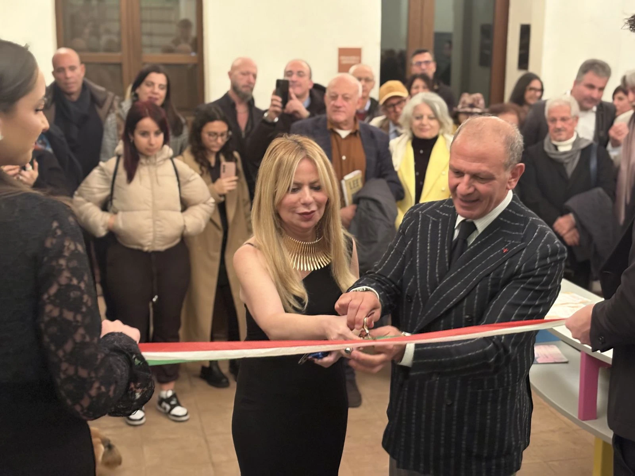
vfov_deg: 28.0
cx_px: 318
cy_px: 238
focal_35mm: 52
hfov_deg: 36.8
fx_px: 954
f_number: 1.6
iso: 320
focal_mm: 5.96
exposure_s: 1/25
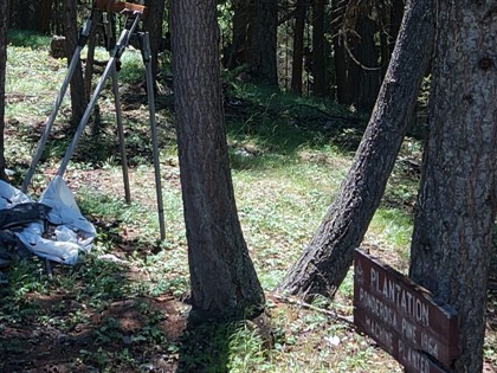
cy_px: 30
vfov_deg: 12.6
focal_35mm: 117
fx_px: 1680
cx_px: 52
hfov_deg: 16.6
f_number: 1.8
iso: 360
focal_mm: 8.67
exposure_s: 1/15
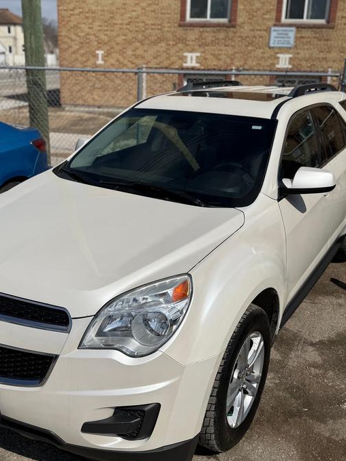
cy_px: 186
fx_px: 453
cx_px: 148
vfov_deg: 53.6
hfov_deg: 41.7
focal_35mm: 34
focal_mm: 6.76
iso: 80
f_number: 1.78
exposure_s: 1/14286
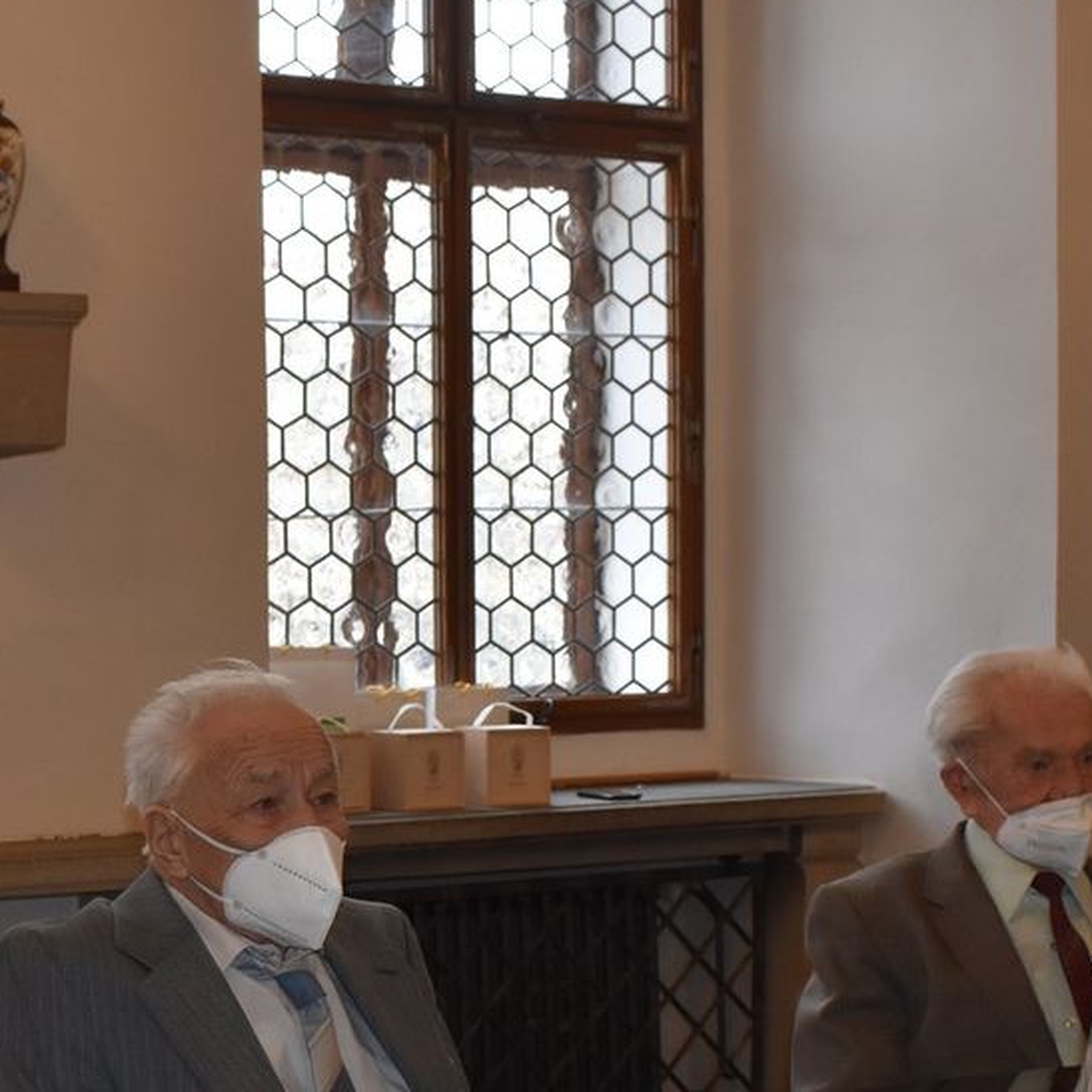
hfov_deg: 21.6
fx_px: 2792
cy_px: 942
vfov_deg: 21.7
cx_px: 98
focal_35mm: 78
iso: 800
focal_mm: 21
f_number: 5
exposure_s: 1/100
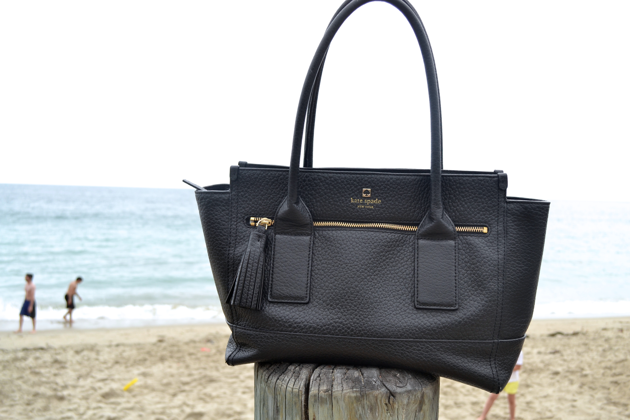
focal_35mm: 36
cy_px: 210
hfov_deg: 53.1
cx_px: 315
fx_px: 630
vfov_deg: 36.9
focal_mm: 24
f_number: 5.6
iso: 200
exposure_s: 1/400
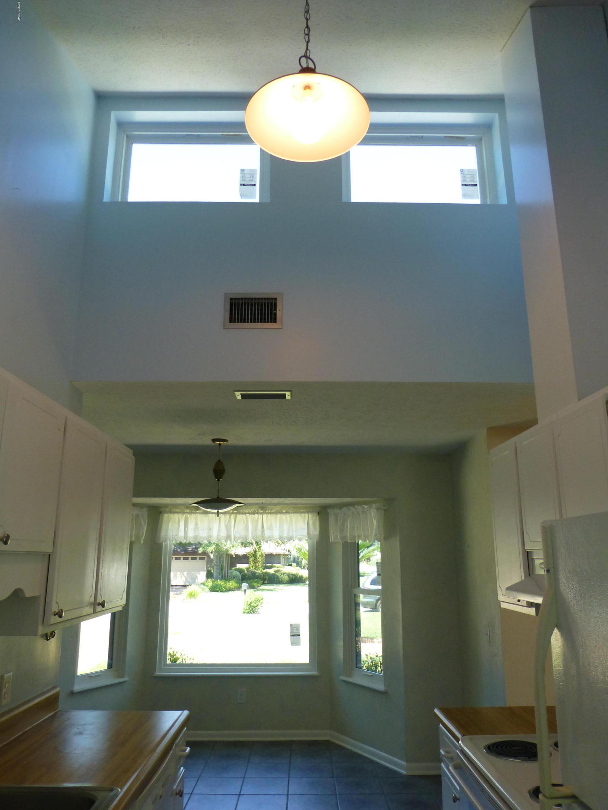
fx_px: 585
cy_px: 405
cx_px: 304
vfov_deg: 69.4
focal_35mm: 25
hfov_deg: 54.9
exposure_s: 1/125
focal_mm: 4.3
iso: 200
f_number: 3.3
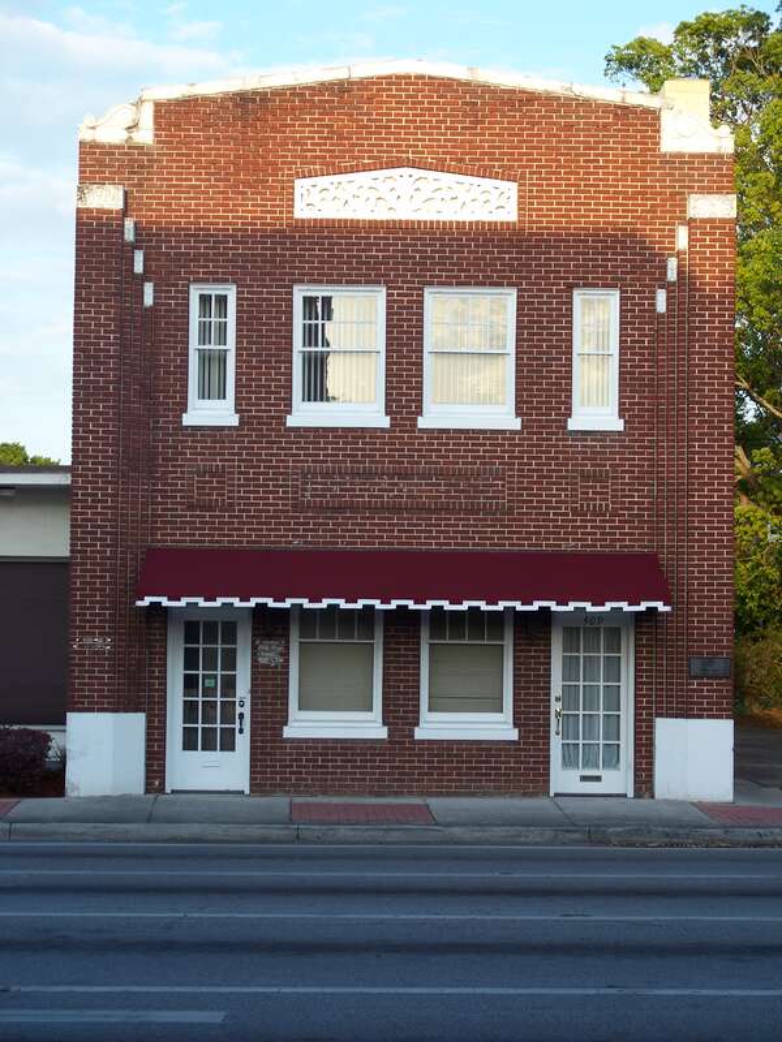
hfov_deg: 21.0
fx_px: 2108
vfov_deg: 27.8
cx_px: 391
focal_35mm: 70
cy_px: 521
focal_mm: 14.7
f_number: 3.2
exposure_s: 1/160
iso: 64
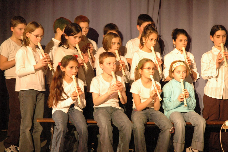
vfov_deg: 15.2
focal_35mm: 90
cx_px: 114
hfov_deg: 22.6
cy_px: 76
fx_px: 569
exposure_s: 1/8
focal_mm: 60
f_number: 4.5
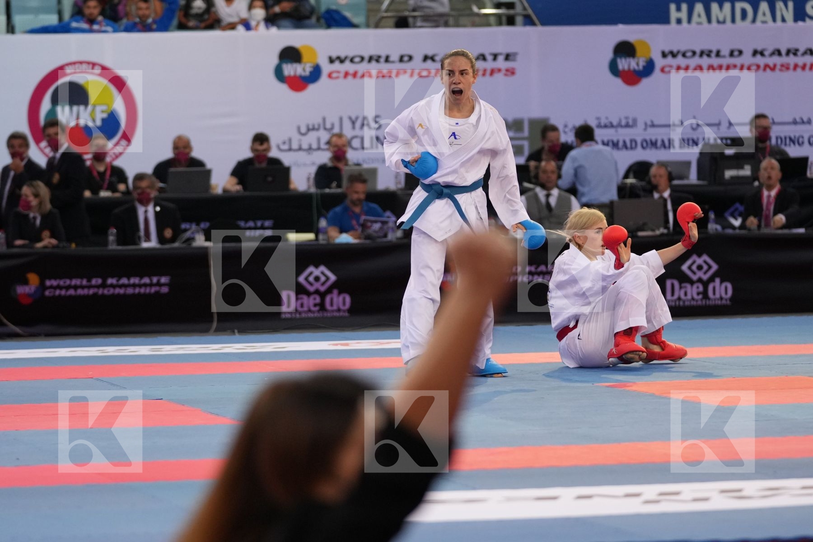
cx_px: 406
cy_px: 271
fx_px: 4223
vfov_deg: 7.3
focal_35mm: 187
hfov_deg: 11.0
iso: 2000
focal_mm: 125
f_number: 2.8
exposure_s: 1/1000
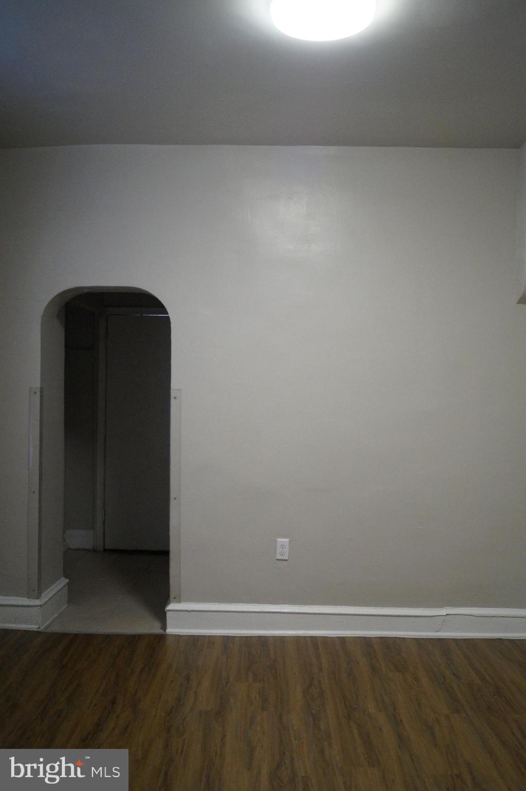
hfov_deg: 43.6
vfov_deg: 62.0
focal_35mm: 30
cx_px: 263
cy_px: 396
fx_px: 658
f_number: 4
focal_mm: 20
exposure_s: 1/160
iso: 1600
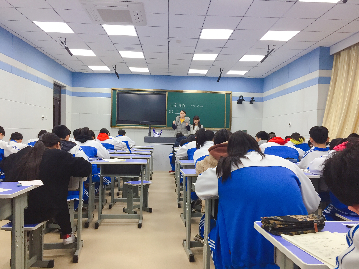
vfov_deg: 48.2
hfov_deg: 61.7
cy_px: 134
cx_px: 180
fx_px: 301
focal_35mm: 29
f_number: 2.2
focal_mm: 4.15
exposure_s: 1/33
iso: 40
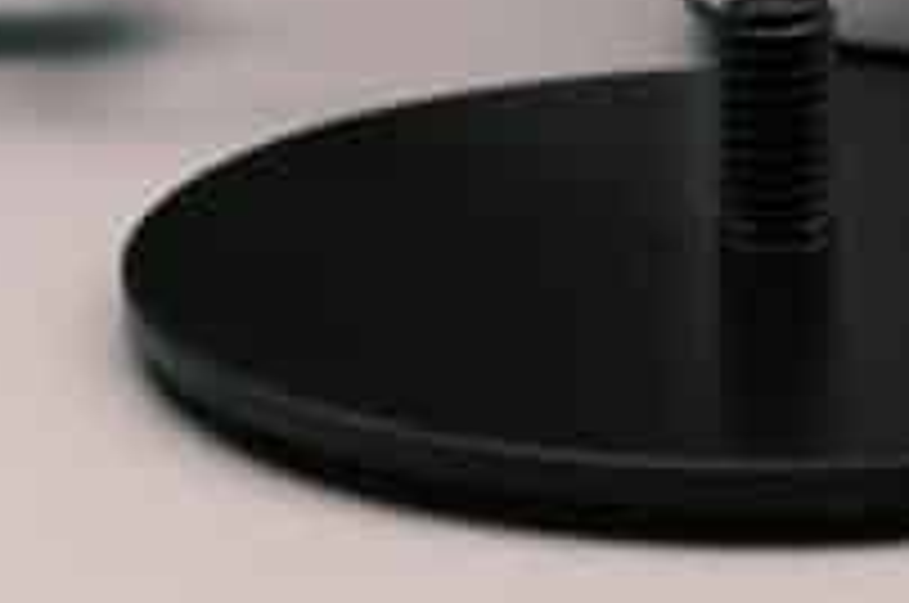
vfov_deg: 9.4
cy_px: 225
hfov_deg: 14.1
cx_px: 770
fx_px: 3655
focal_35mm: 145
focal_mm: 50
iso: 1250
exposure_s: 1/150
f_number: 9
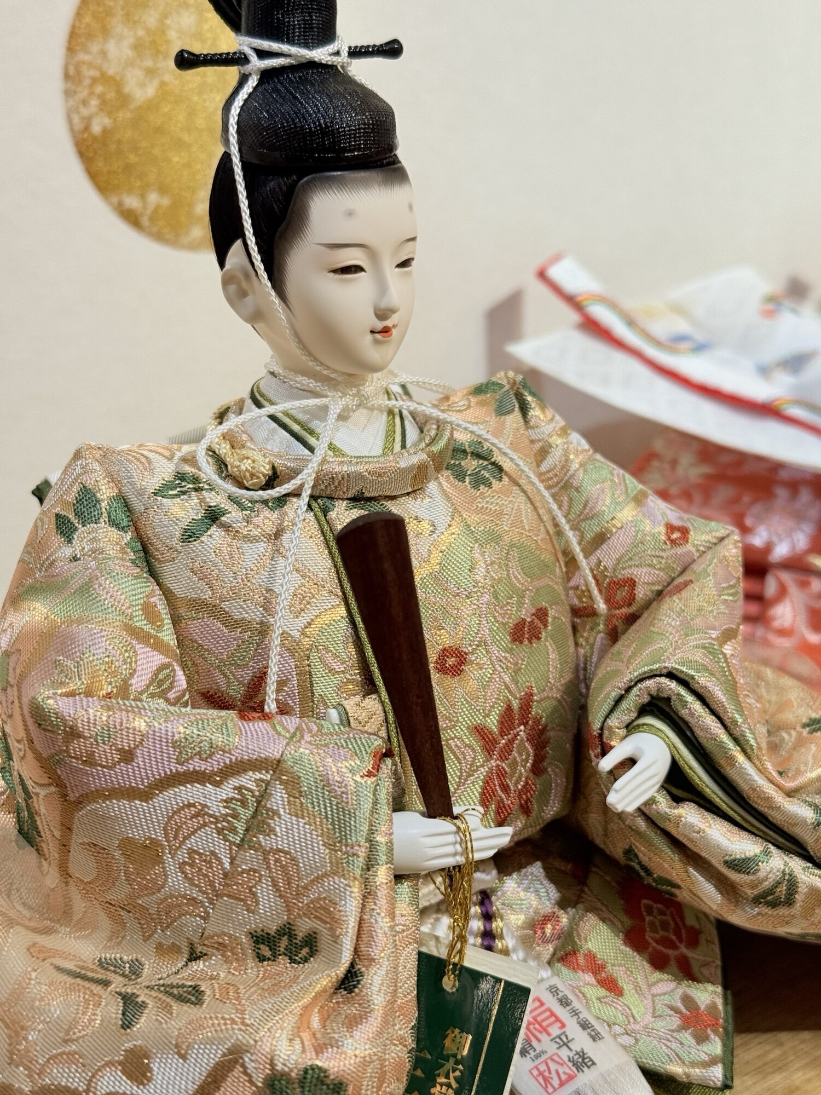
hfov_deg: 30.3
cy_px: 548
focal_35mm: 48
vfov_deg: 39.7
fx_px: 1518
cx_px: 410
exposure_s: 1/145
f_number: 1.78
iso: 50
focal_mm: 6.76
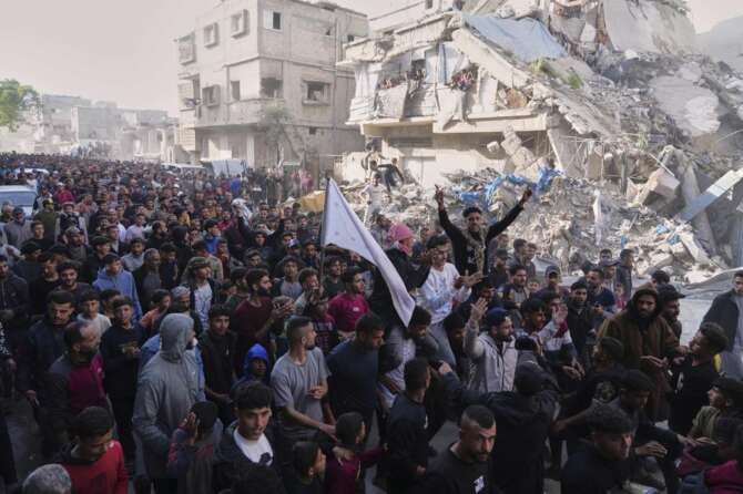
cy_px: 247
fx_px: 495
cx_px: 372
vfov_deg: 53.1
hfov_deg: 73.8
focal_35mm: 24
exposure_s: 1/250
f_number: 4
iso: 160
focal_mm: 24
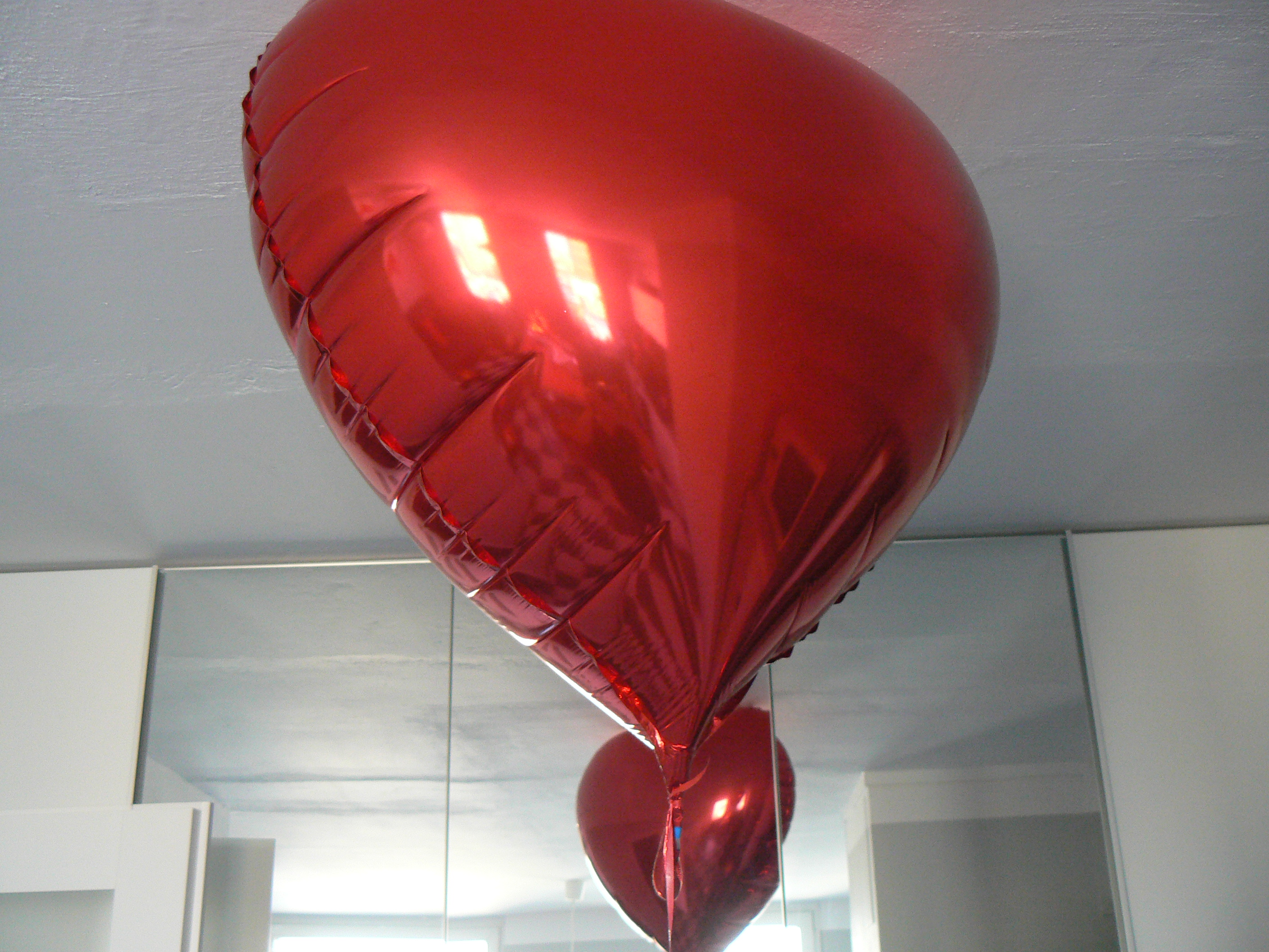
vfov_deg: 39.7
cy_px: 476
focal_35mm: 36
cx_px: 634
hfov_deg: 51.4
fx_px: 1320
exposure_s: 1/15
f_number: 2.8
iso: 200
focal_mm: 6
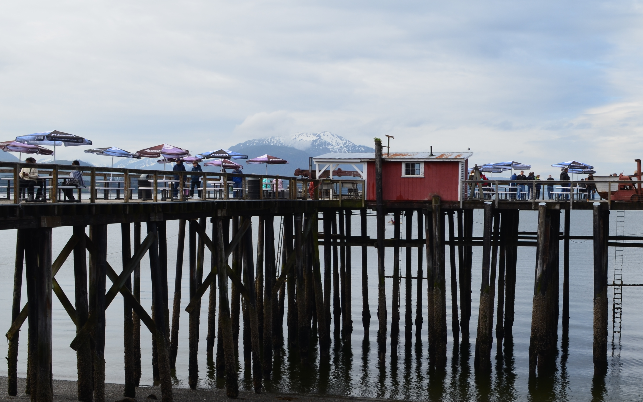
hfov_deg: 40.0
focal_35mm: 50
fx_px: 876
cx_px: 404
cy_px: 258
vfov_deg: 25.7
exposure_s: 1/125
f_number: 11
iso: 125
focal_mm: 22
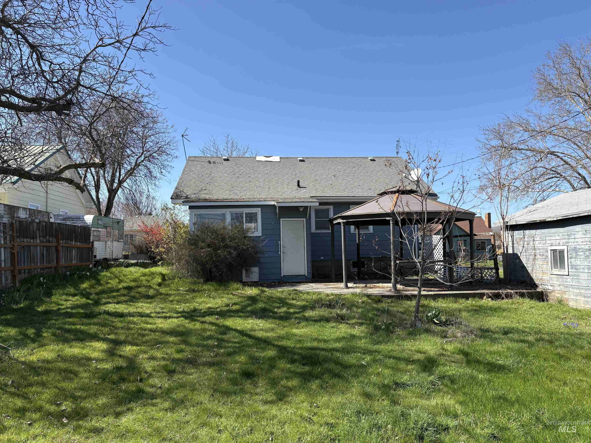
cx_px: 296
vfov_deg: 53.1
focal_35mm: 26
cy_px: 222
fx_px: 444
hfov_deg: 67.3
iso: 50
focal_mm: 5.96
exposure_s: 1/2141
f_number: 1.6
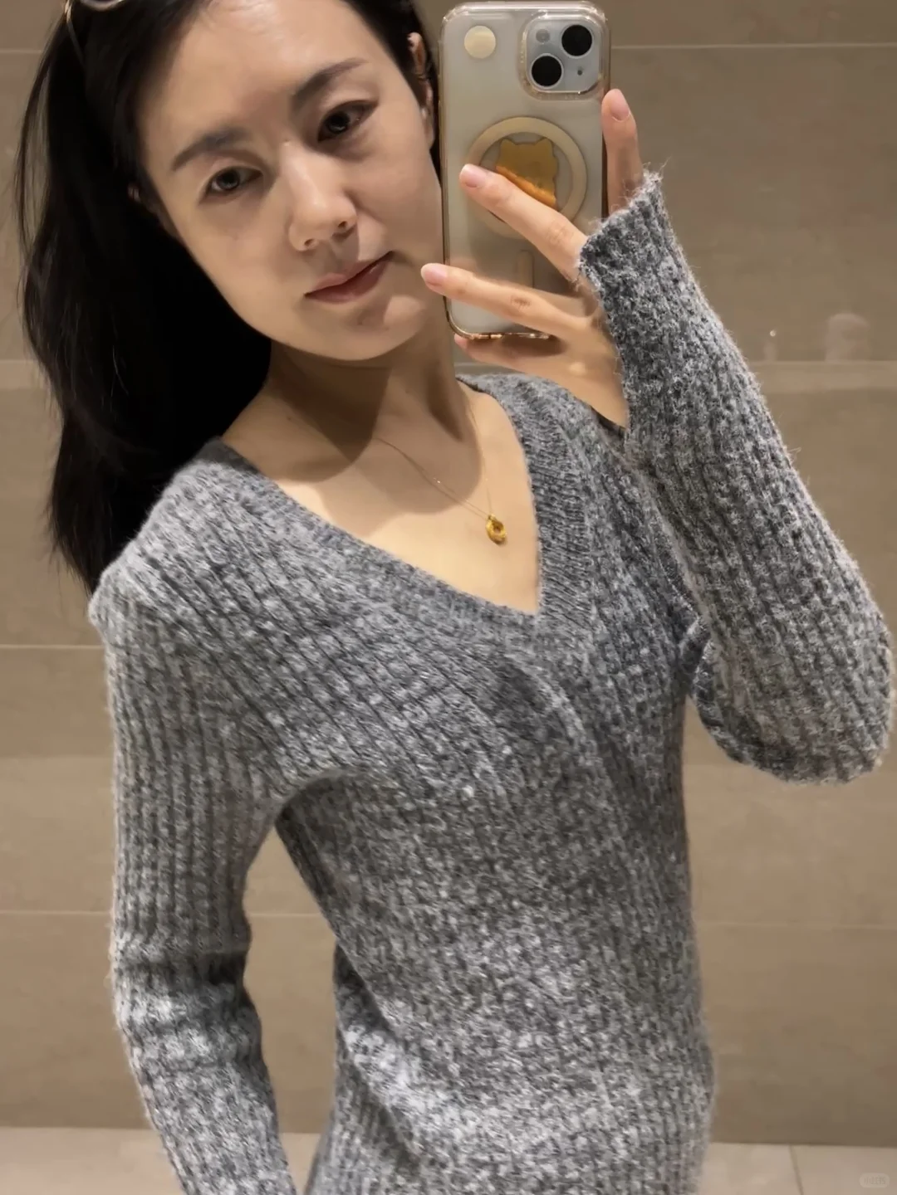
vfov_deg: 36.8
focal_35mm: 52
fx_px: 1797
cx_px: 448
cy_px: 598
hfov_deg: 28.0
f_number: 1.6
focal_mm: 5.96
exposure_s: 1/33
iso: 125
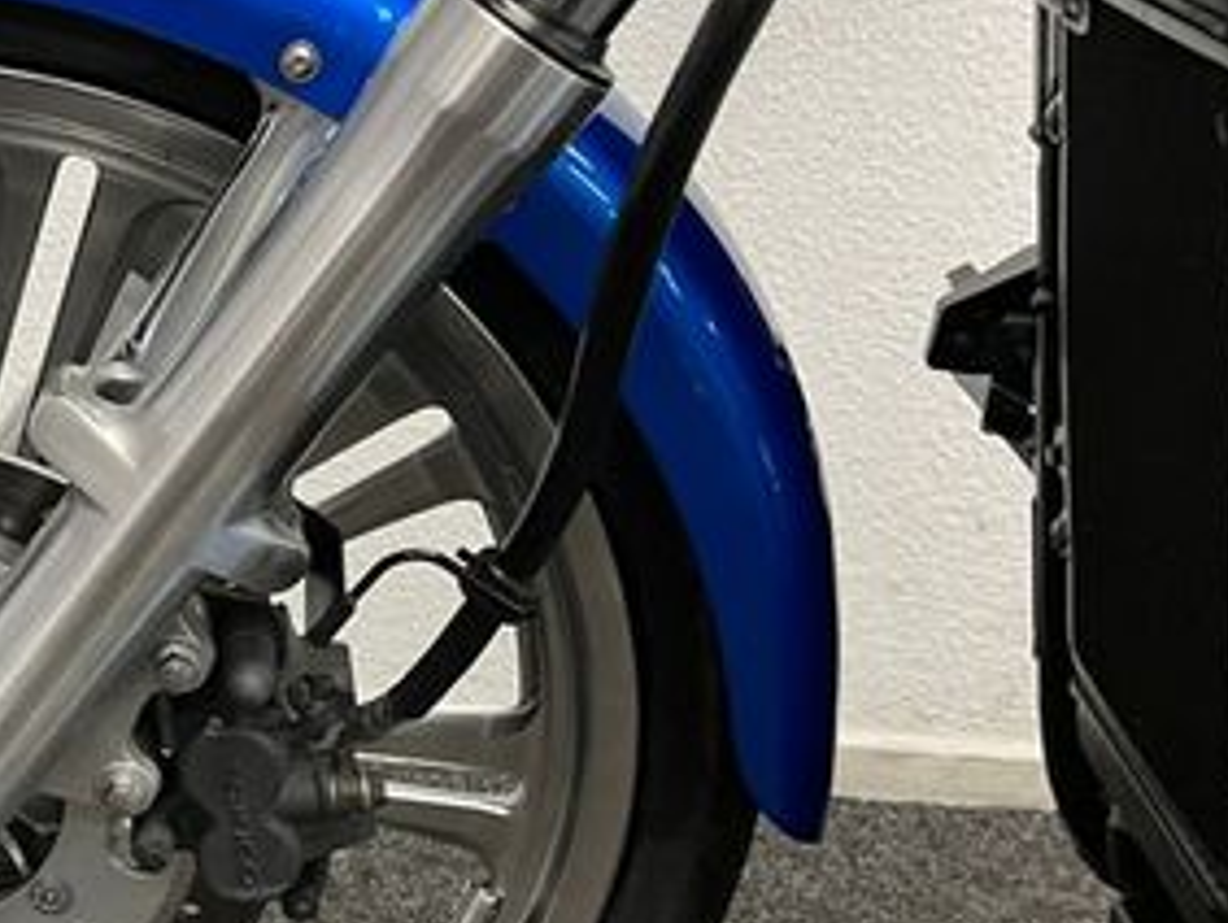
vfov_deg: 24.8
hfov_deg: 29.8
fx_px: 2095
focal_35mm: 59
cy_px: 531
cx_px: -78
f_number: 1.6
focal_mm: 5.1
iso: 160
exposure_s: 1/50
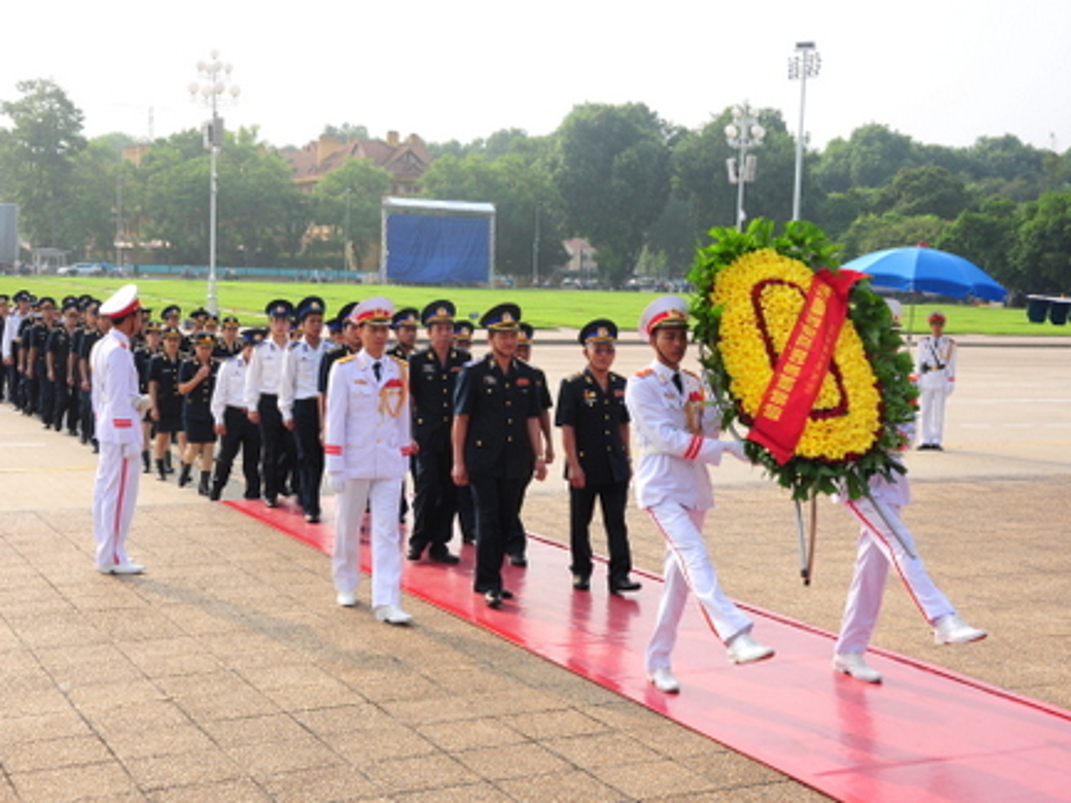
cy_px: 402
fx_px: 1547
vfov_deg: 29.1
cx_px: 516
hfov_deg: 38.2
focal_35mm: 50
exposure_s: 1/160
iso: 250
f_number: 13
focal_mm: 30
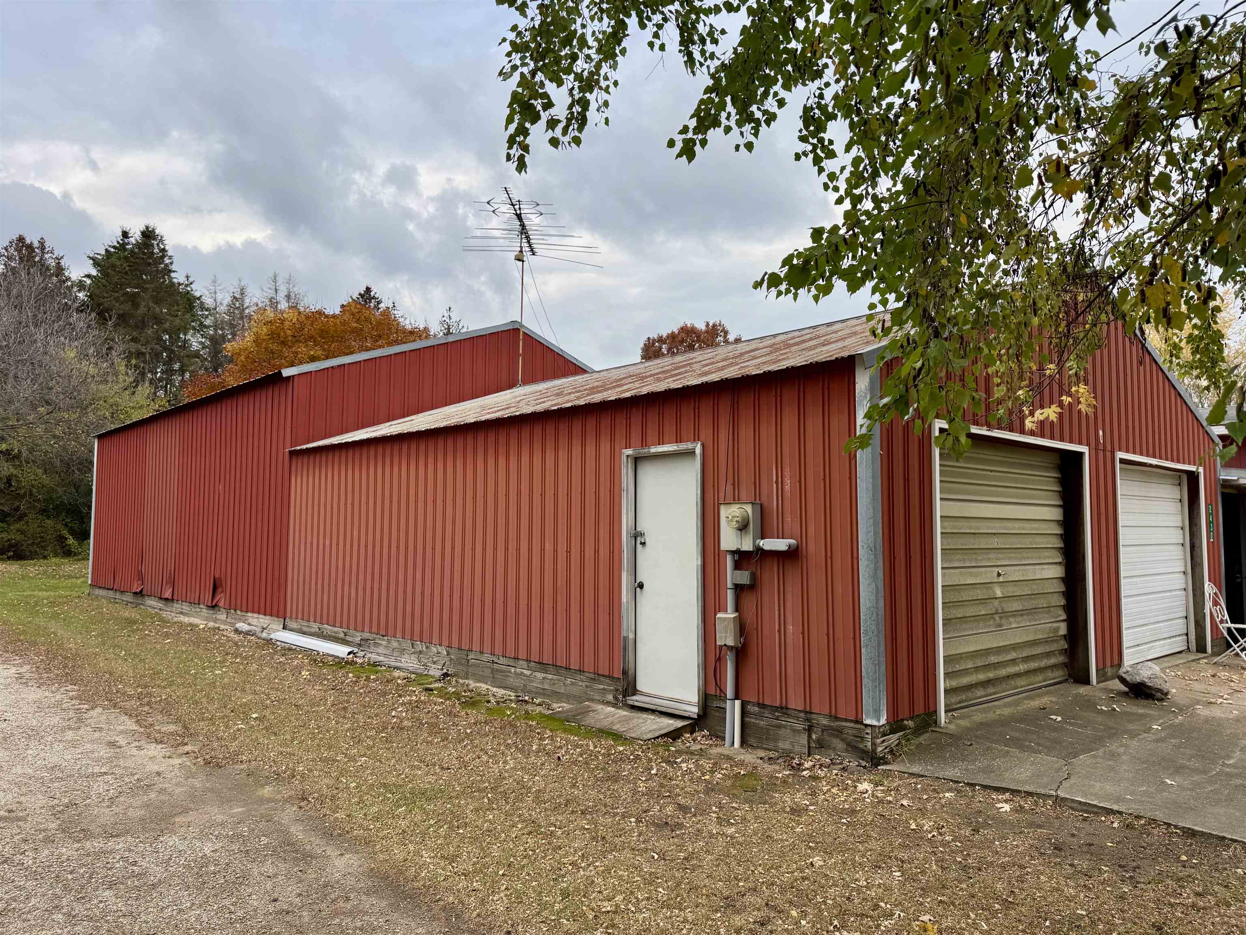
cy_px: 468
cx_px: 623
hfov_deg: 71.6
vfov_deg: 56.8
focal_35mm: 24
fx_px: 864
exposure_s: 1/1366
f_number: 1.78
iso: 80
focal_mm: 6.76
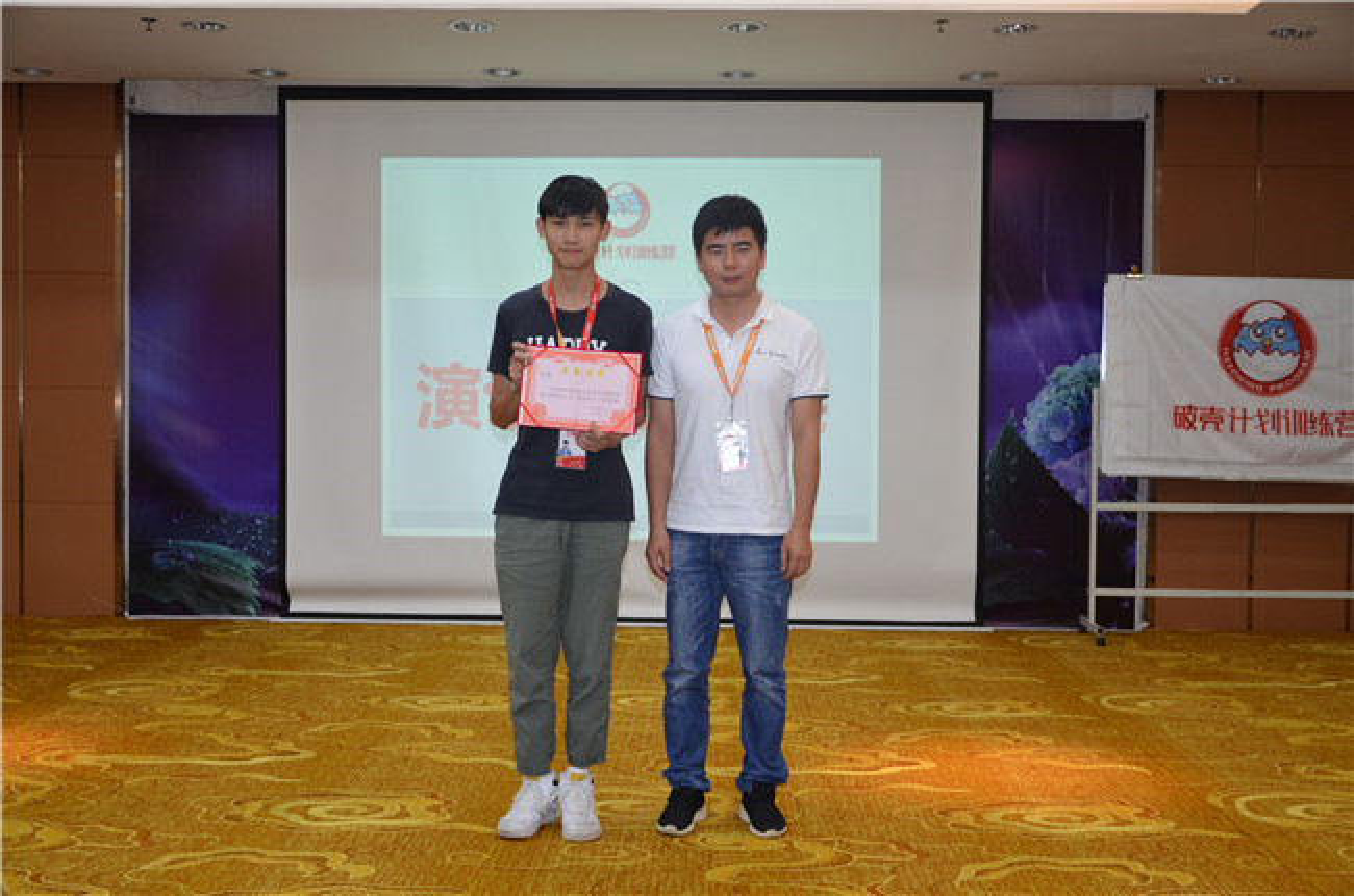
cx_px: 677
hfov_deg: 46.5
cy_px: 448
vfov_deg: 31.7
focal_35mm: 42
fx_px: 1576
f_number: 4
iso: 800
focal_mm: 28
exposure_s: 1/60
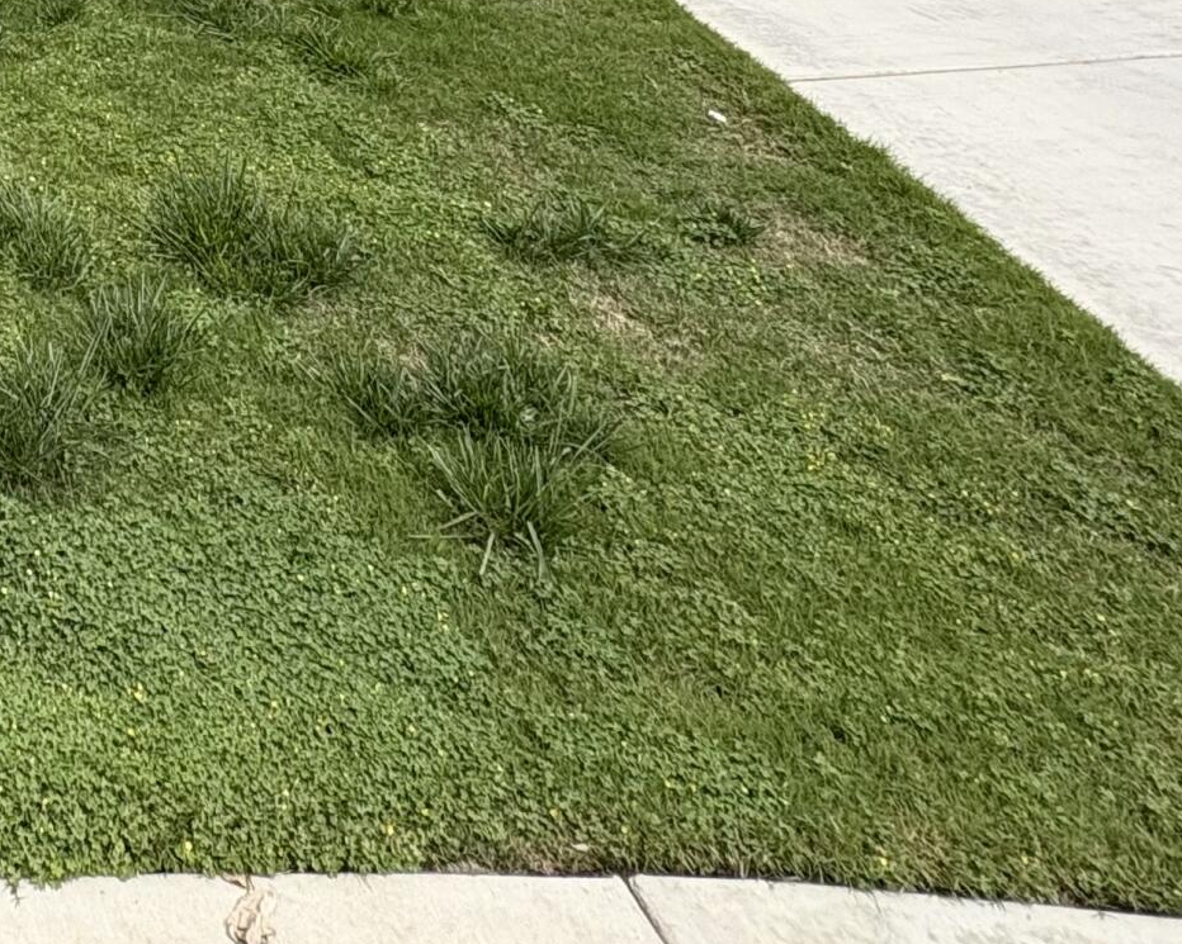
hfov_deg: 32.9
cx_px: -297
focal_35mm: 44
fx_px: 1539
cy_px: -455
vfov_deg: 25.8
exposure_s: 1/1600
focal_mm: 2.22
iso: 50
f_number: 2.2
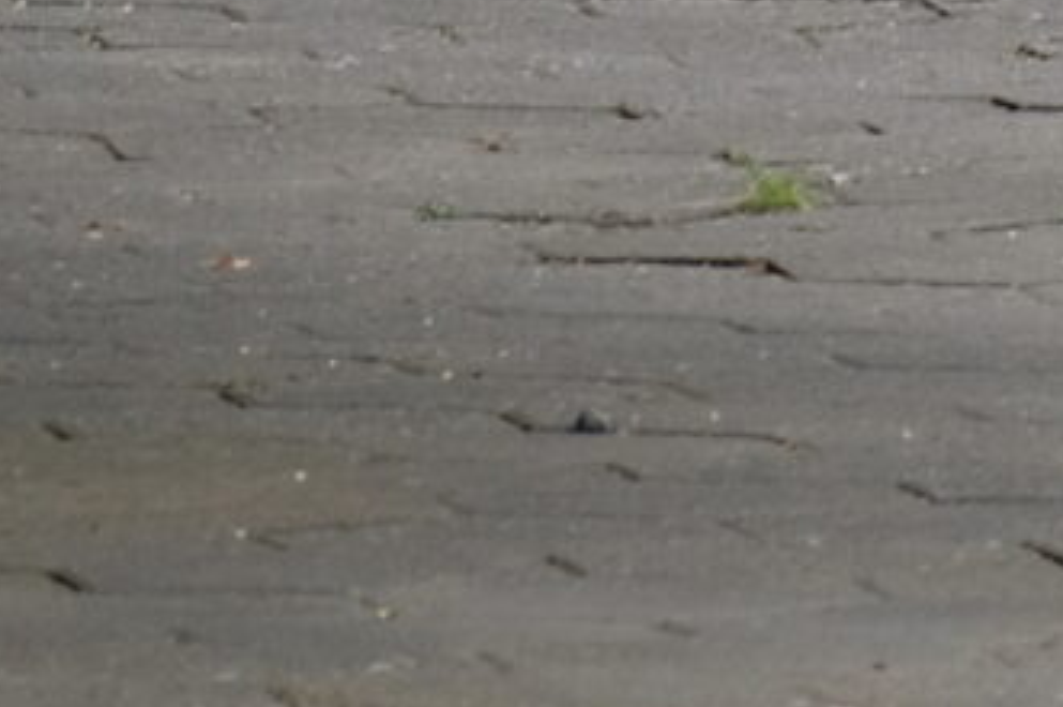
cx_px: 4034
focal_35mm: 782
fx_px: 23067
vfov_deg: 1.7
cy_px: -1216
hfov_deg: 2.6
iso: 400
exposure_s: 1/125
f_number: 5
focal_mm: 67.1
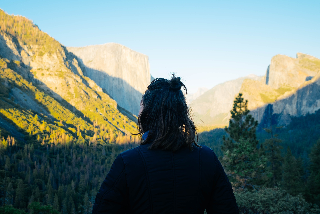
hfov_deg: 54.4
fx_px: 311
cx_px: 160
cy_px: 107
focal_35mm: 35
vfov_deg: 37.9
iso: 200
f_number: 4.5
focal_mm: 23
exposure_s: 1/180
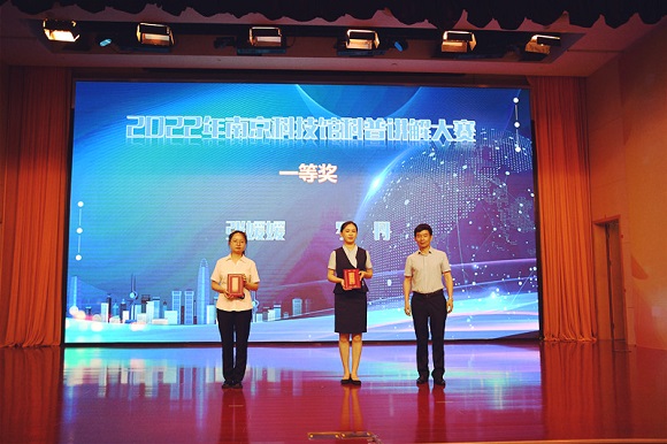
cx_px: 334
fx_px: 611
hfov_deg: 57.3
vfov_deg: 39.9
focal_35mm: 33
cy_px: 222
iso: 800
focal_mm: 22
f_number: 3.8
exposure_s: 1/250
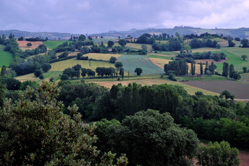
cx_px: 125
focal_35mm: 84
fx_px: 581
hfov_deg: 24.2
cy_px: 83
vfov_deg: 16.3
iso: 2000
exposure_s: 1/50
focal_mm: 55
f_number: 10
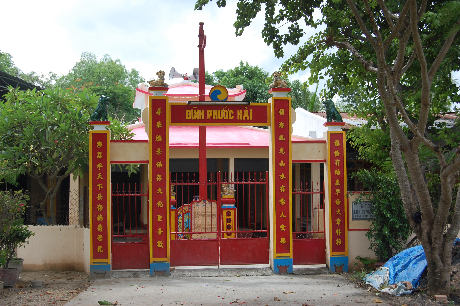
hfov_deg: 35.1
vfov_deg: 23.7
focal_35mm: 57
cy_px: 153
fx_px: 728
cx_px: 230
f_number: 7.1
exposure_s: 1/200
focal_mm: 38
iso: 200
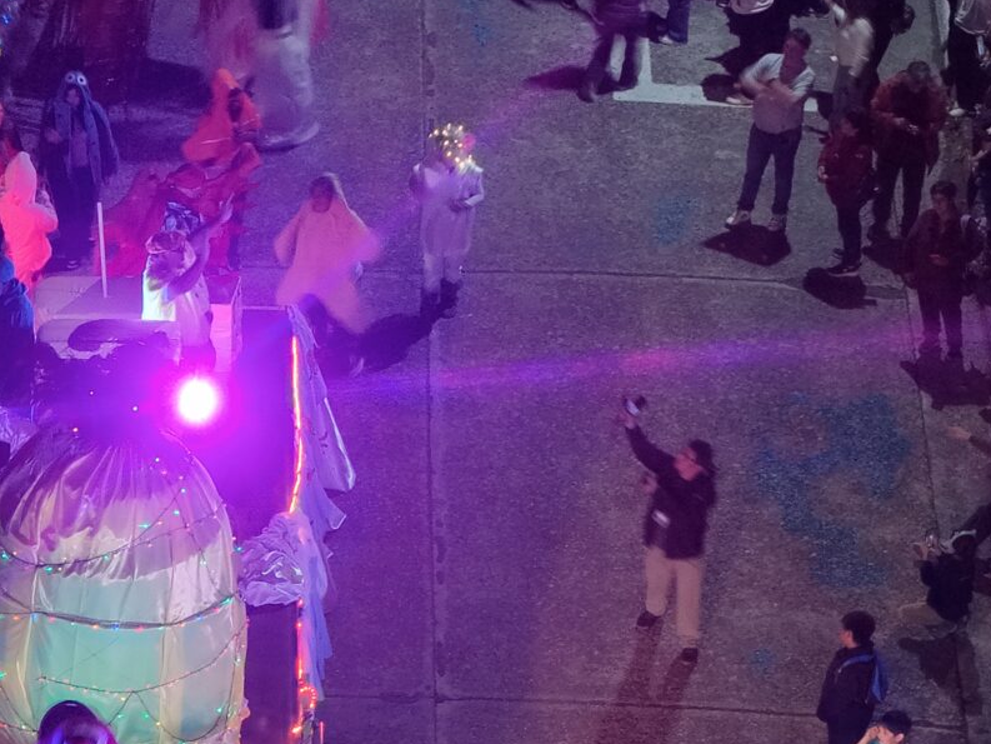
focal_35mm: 226
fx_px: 6471
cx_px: 79
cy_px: 808
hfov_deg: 8.7
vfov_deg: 6.5
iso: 1000
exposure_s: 1/10
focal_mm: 19.35
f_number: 2.8
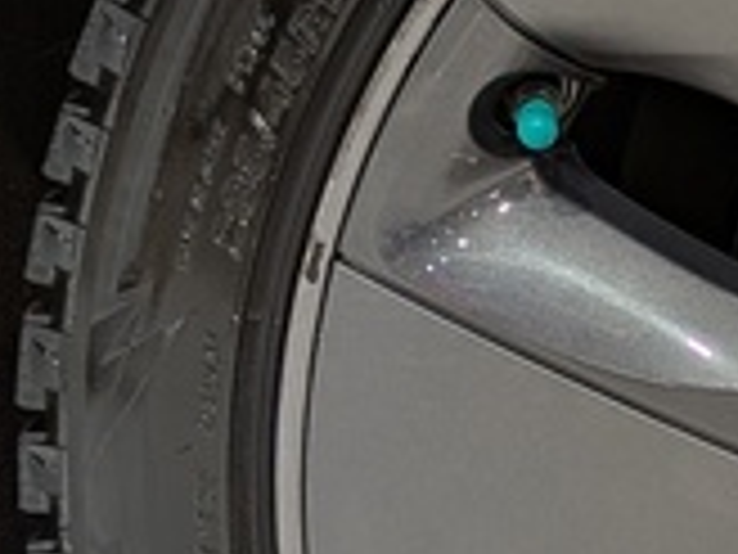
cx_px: 1336
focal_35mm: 150
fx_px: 3198
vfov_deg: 9.9
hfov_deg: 12.1
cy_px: 176
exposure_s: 1/156
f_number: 1.7
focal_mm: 4.53
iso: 25
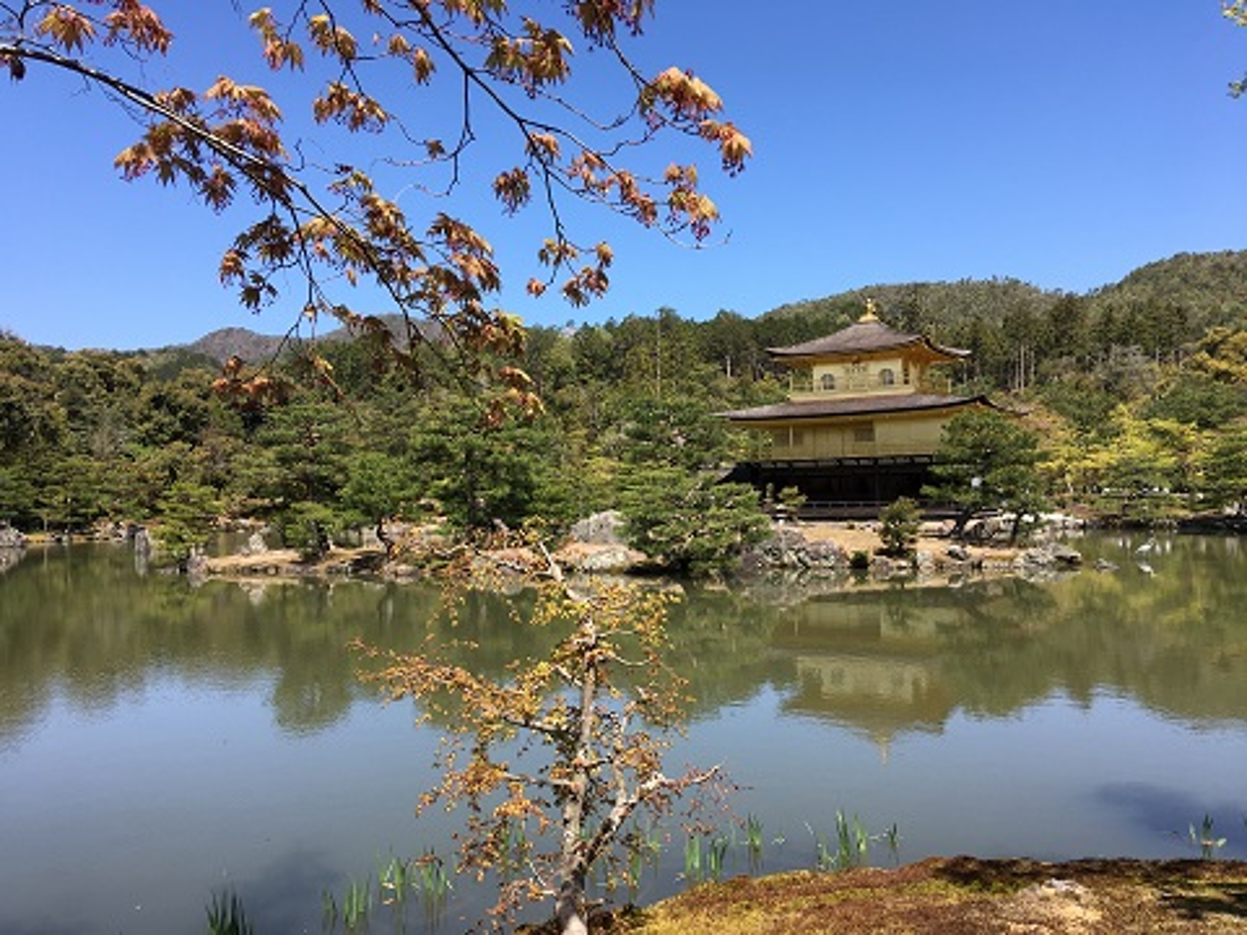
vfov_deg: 48.2
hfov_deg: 61.7
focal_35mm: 29
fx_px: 1045
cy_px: 468
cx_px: 624
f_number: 2.2
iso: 25
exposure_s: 1/1083
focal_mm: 4.15
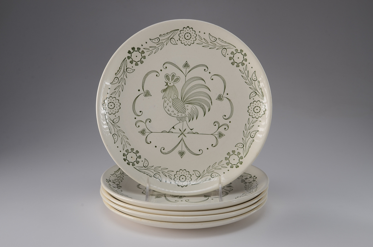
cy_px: 124
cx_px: 186
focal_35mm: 44
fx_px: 450
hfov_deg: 45.0
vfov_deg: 30.7
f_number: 13
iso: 100
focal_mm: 29
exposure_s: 1/80
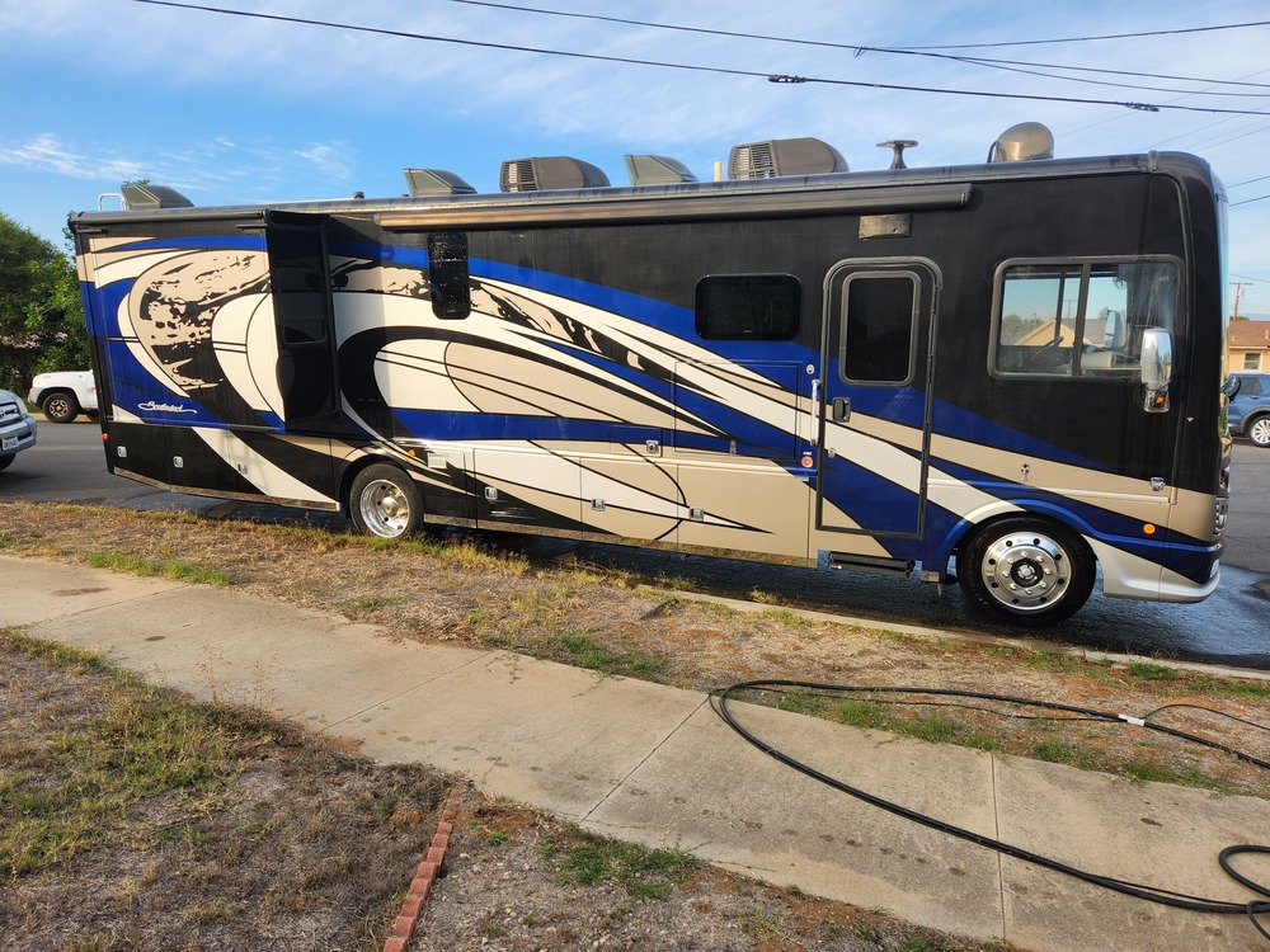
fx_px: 844
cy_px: 476
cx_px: 635
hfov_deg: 73.9
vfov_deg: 58.9
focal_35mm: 23
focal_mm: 5.4
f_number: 1.8
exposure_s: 1/441
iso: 20
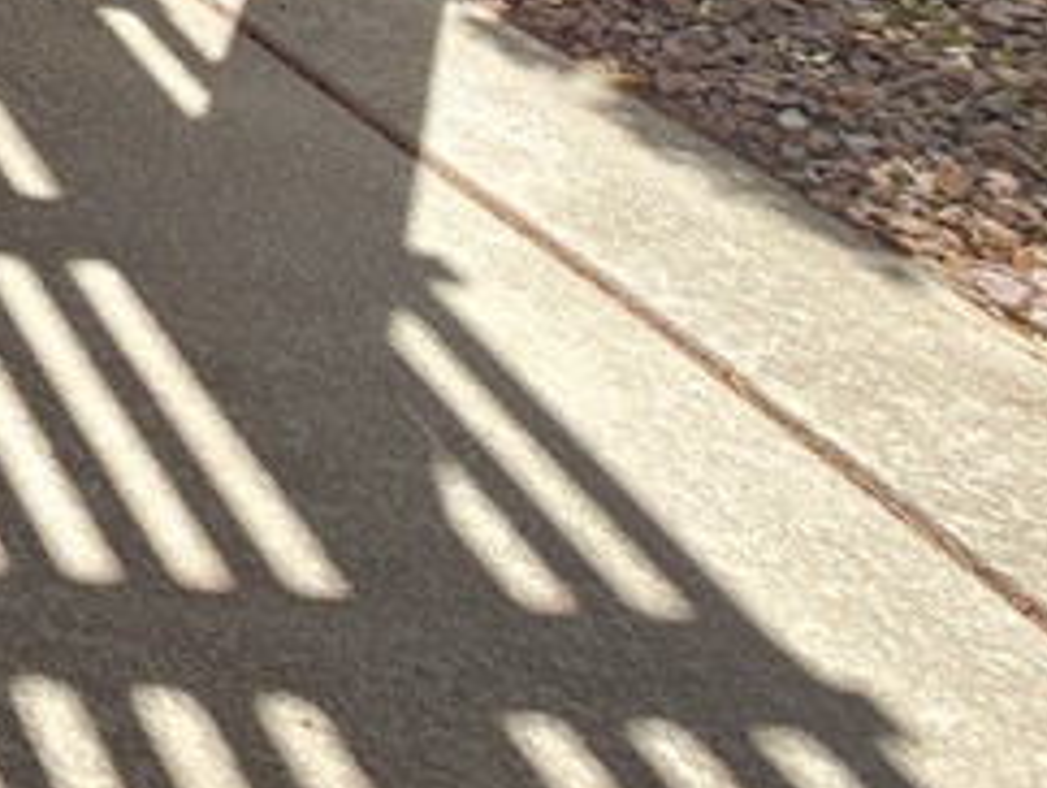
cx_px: -857
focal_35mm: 55
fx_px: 1665
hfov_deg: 21.6
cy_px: -619
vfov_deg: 19.8
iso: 50
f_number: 2.2
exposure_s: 1/784
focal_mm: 2.2
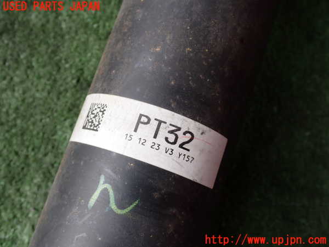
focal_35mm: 44
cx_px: 164
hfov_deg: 42.9
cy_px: 124
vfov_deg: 32.9
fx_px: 418
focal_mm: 7.84
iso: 100
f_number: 4
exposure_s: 1/250
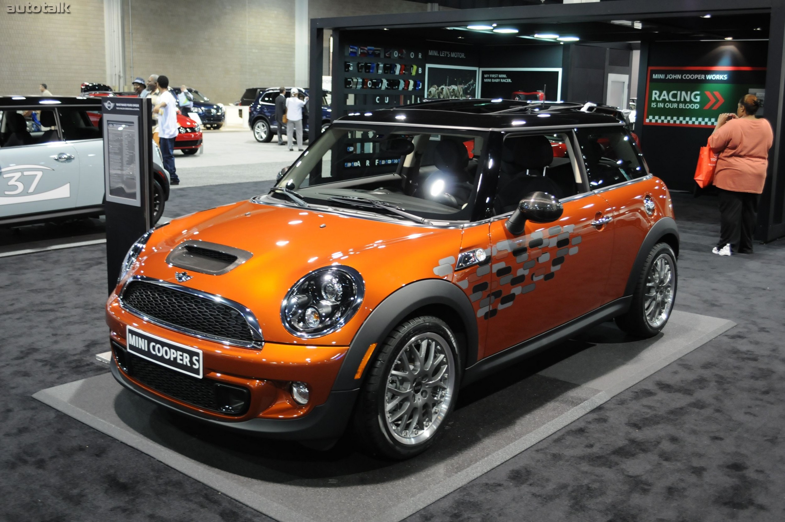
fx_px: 849
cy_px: 261
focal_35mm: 39
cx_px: 392
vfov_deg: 34.1
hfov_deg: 49.6
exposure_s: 1/13
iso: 800
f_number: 4.2
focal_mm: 26
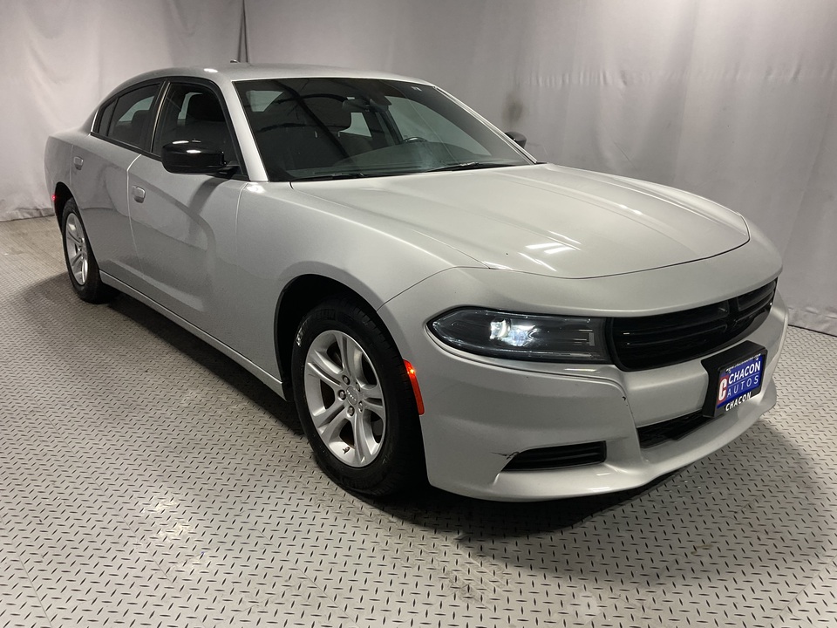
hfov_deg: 61.7
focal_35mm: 29
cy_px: 314
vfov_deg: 48.2
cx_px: 418
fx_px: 701
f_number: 1.8
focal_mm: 3
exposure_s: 1/120
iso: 50
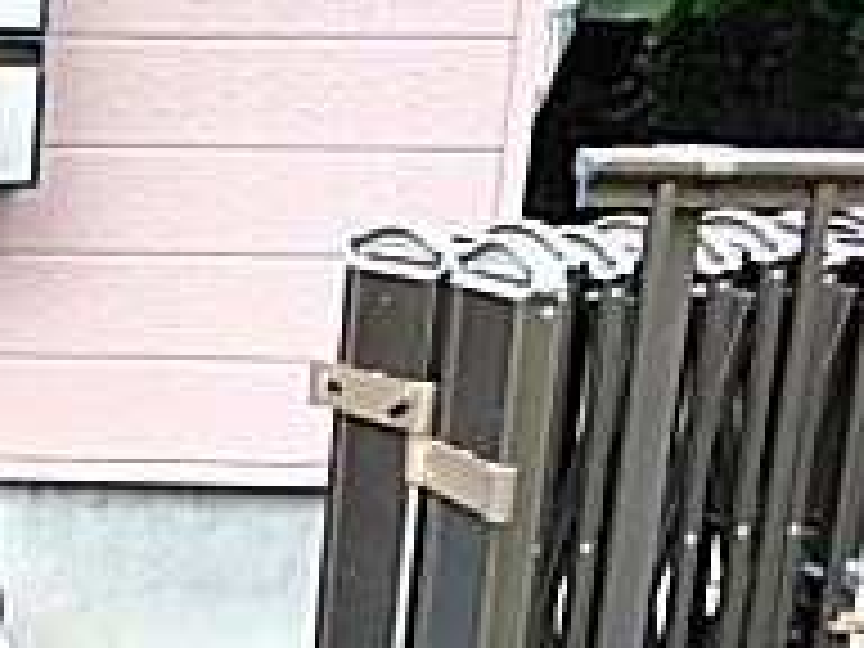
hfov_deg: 19.5
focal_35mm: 90
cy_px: 612
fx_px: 2246
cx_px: -360
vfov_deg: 16.2
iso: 200
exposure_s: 1/318
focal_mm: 3.46
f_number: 2.2
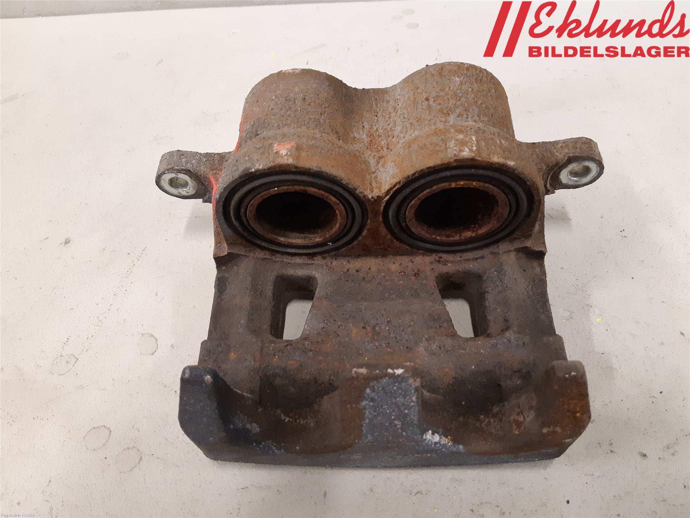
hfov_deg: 67.3
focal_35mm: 26
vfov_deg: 53.1
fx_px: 518
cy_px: 259
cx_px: 345
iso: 320
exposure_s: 1/50
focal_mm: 3.93
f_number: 1.7
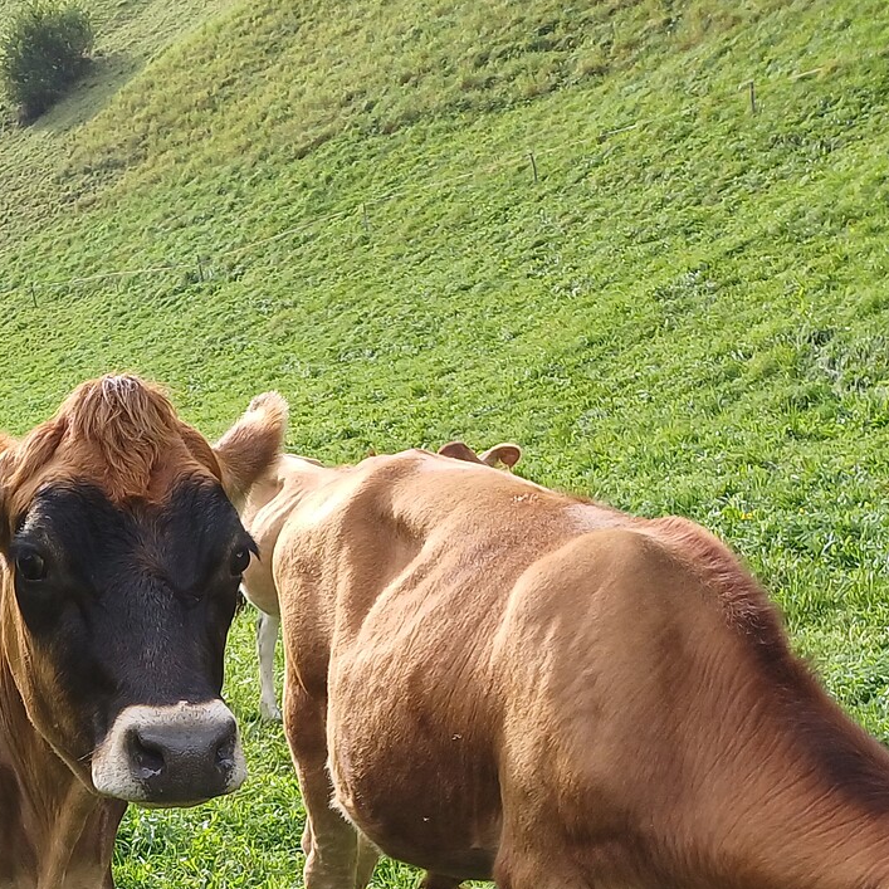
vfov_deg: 27.3
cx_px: -9
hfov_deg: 27.0
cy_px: 844
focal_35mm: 60
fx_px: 1743
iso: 50
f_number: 1.8
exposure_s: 1/296
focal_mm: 4.65
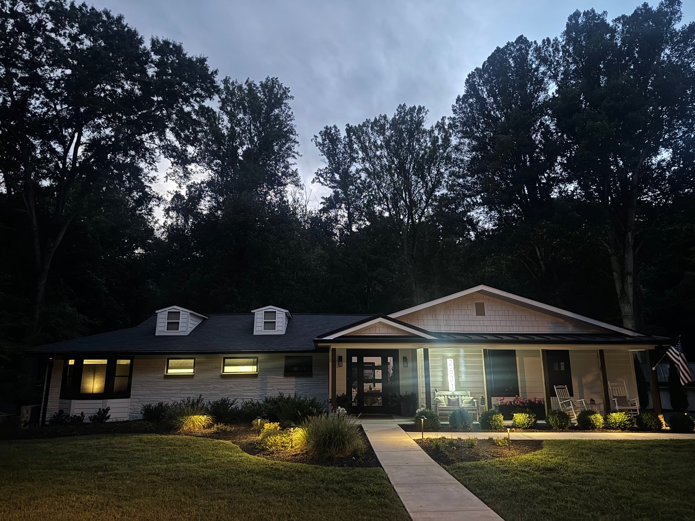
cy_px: 260
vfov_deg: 56.8
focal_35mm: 24
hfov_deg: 71.6
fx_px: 482
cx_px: 348
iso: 1000
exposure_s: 1/12
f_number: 1.78
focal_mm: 6.76
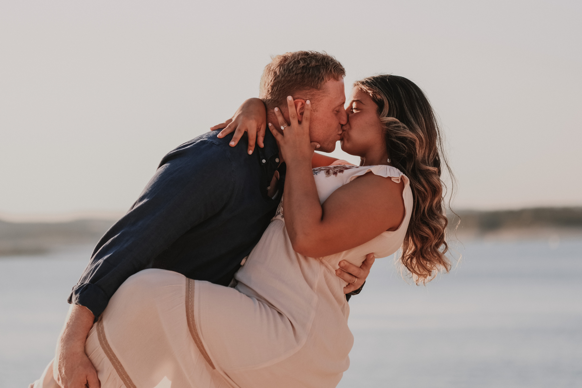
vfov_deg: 16.3
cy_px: 194
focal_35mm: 84
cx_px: 291
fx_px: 1358
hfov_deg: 24.2
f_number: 1.4
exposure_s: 1/4000
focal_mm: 56
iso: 200
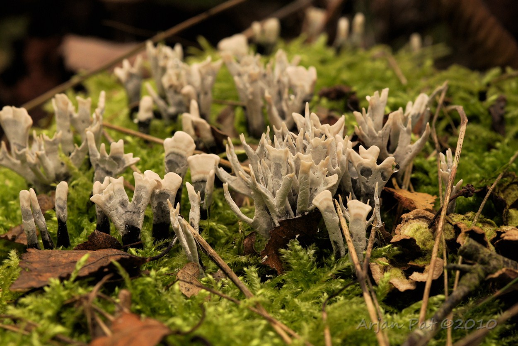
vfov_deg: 8.7
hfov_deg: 13.0
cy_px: 173
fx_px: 2266
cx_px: 259
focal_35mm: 158
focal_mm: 105
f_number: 10
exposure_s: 1/60
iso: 200
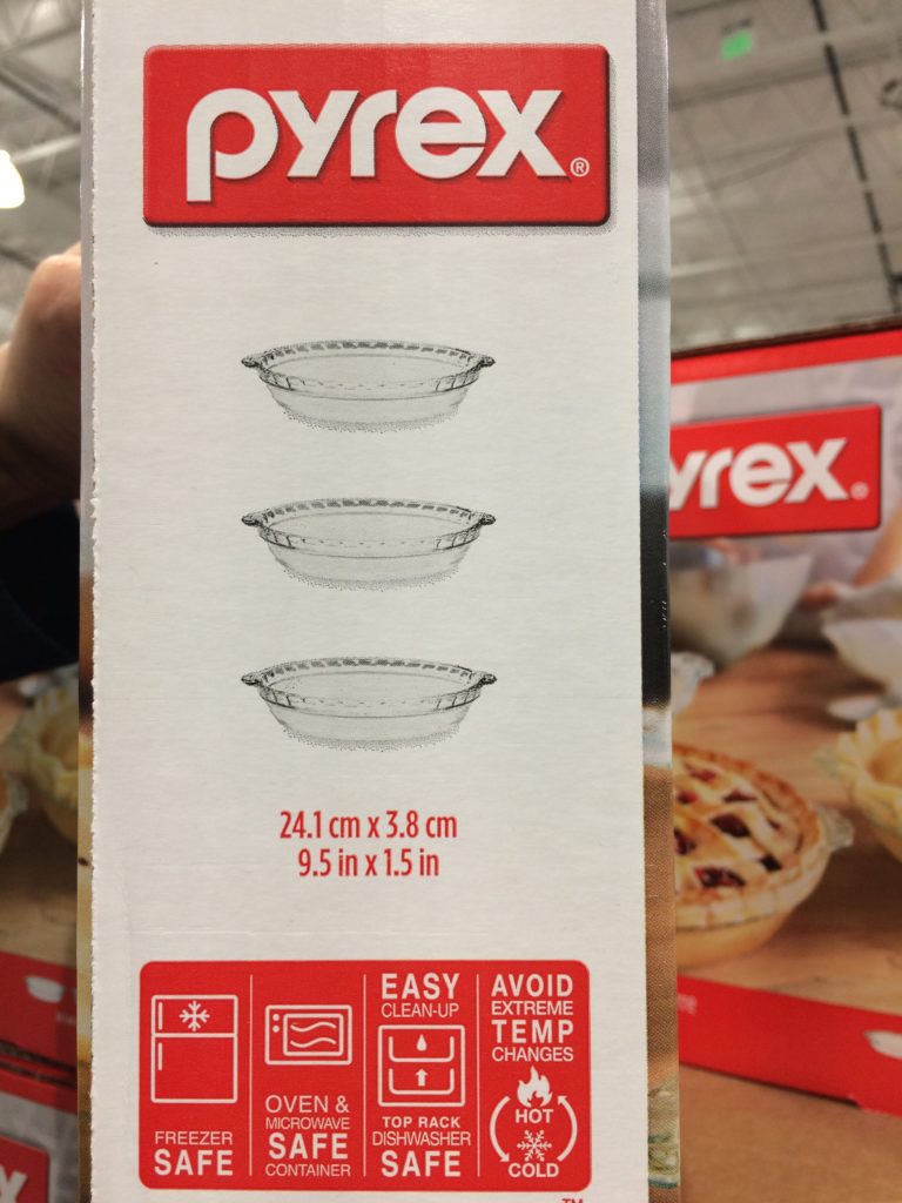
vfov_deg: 61.7
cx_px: 451
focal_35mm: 29
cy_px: 602
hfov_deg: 48.2
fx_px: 1008
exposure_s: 1/33
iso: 64
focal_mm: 4.15
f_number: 2.2
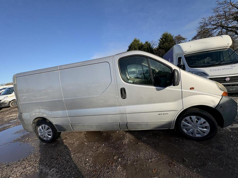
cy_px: 89
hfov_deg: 102.1
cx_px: 119
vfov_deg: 85.7
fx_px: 96
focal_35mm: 14
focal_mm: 2.22
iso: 50
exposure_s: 1/1449
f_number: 2.2
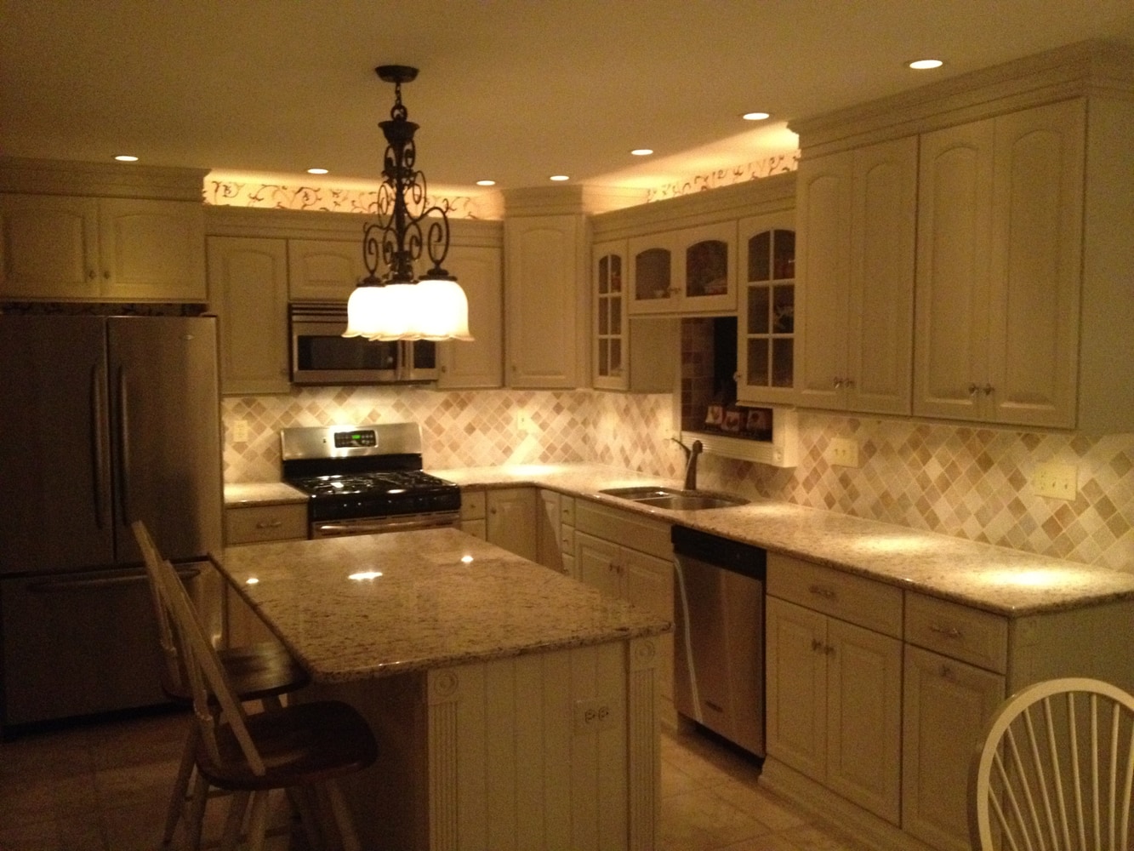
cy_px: 426
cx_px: 567
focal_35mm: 35
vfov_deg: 40.7
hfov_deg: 52.6
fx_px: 1147
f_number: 2.4
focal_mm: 4.28
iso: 800
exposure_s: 1/15
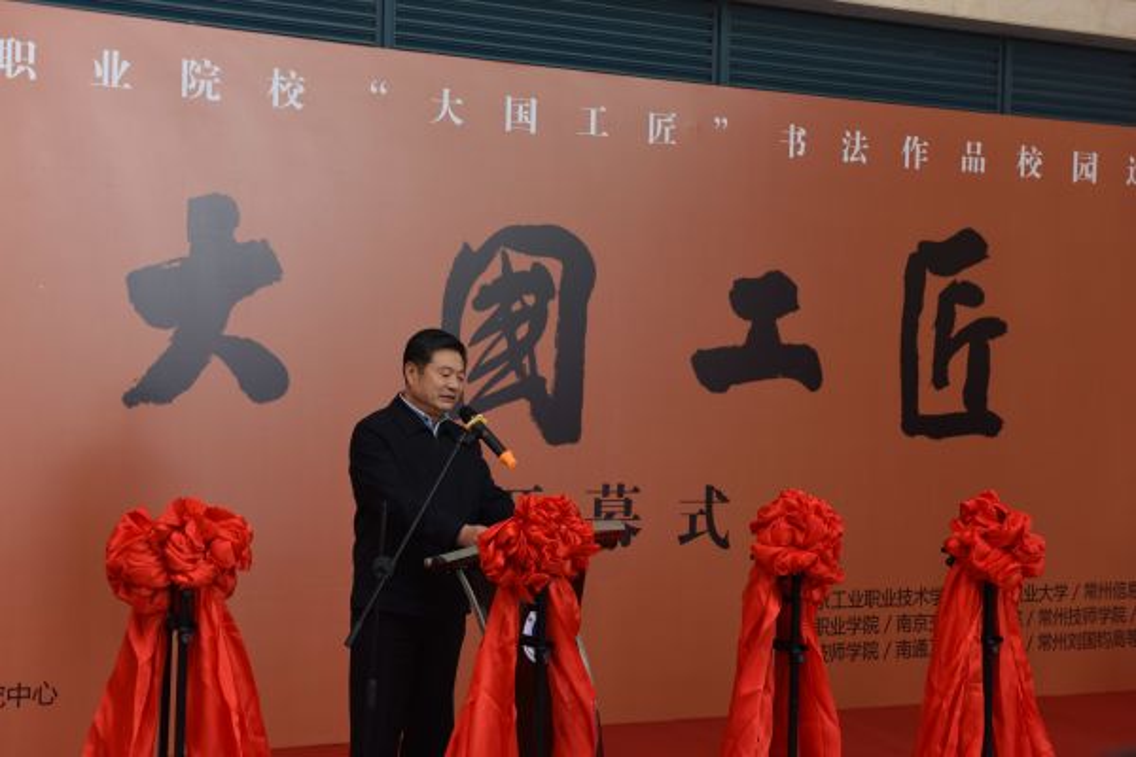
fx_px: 1893
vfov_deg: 22.6
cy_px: 378
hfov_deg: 33.4
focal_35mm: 60
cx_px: 568
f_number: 6.3
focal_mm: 60
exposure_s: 1/160
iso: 640
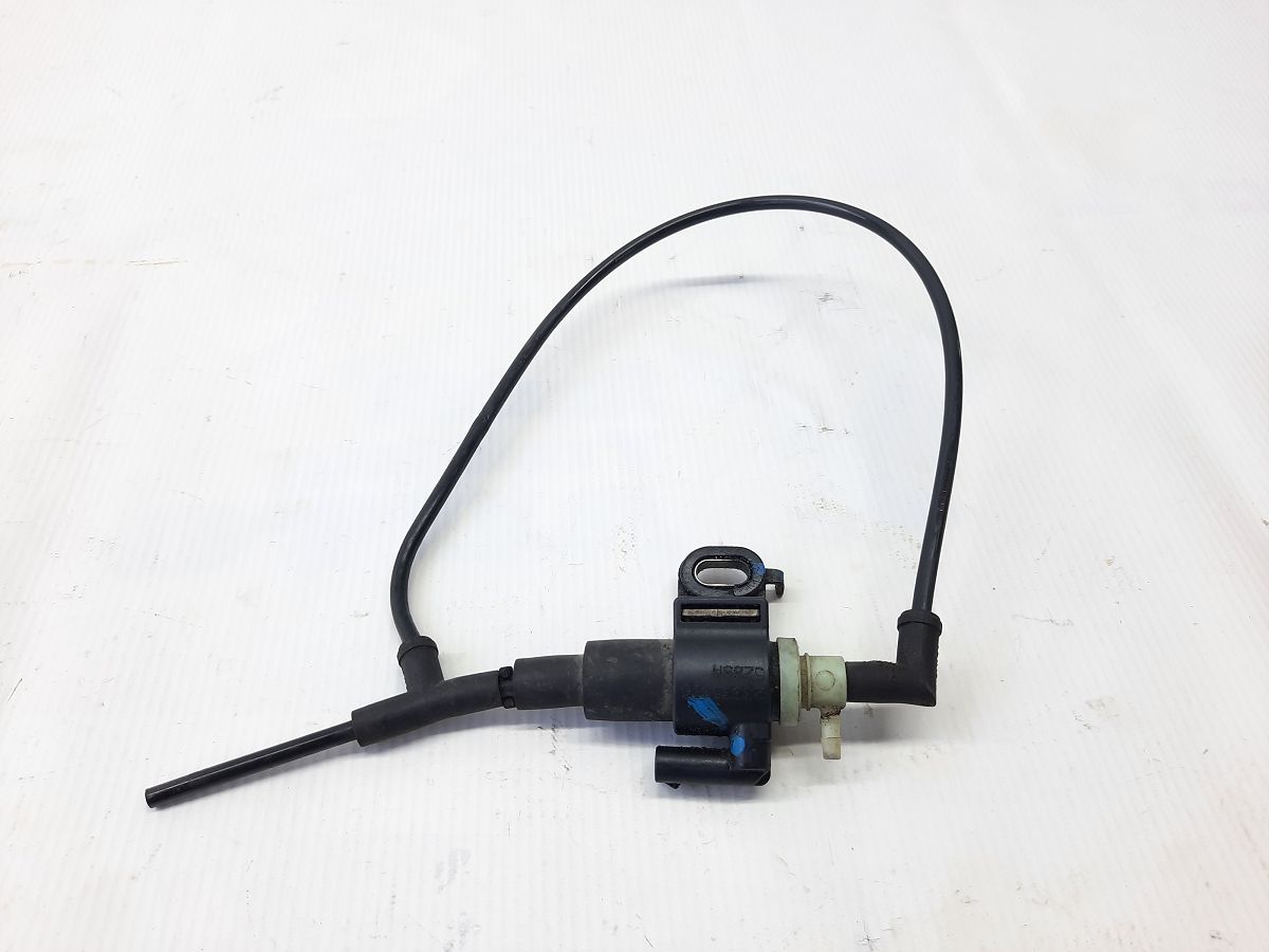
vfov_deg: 54.9
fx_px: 916
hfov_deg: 69.4
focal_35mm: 25
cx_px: 634
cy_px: 476
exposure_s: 1/50
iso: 80
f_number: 2
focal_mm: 4.6
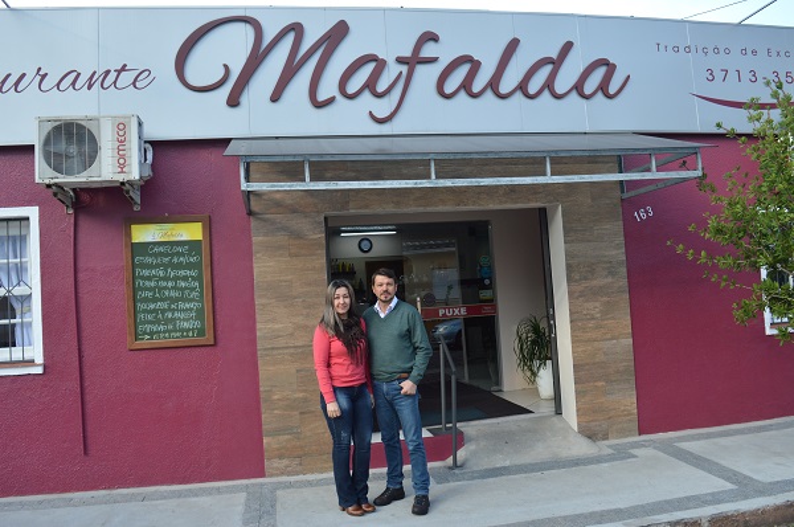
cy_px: 264
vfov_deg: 47.8
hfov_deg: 67.5
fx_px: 595
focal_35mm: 27
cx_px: 397
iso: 200
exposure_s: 1/125
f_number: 6.3
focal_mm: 18
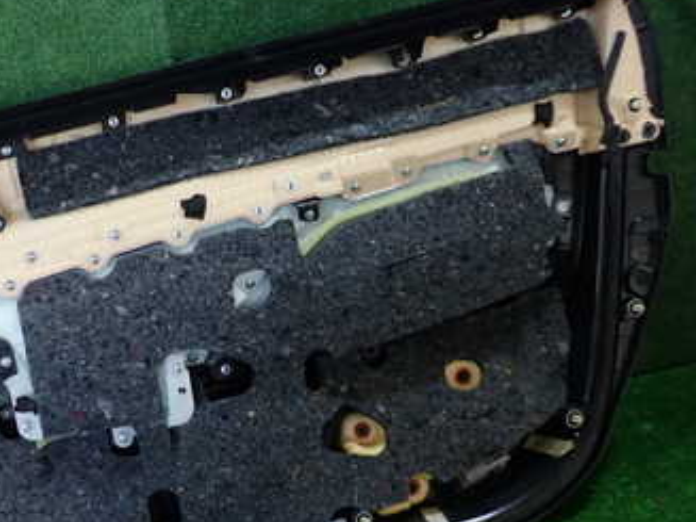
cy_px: 311
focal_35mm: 55
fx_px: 1105
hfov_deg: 33.2
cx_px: 77
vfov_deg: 26.5
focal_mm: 5.4
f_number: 2.3
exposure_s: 1/60
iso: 160
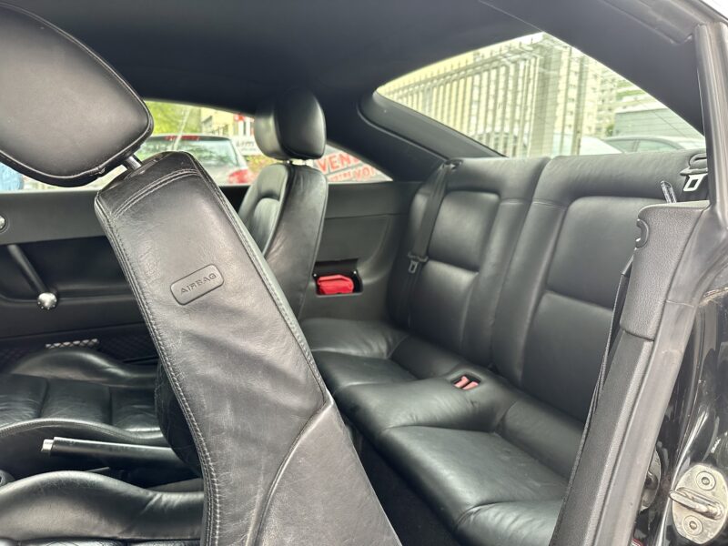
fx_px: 505
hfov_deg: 71.6
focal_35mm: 24
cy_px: 273
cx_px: 364
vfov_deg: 56.8
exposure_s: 1/109
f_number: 1.78
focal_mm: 6.86
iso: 250
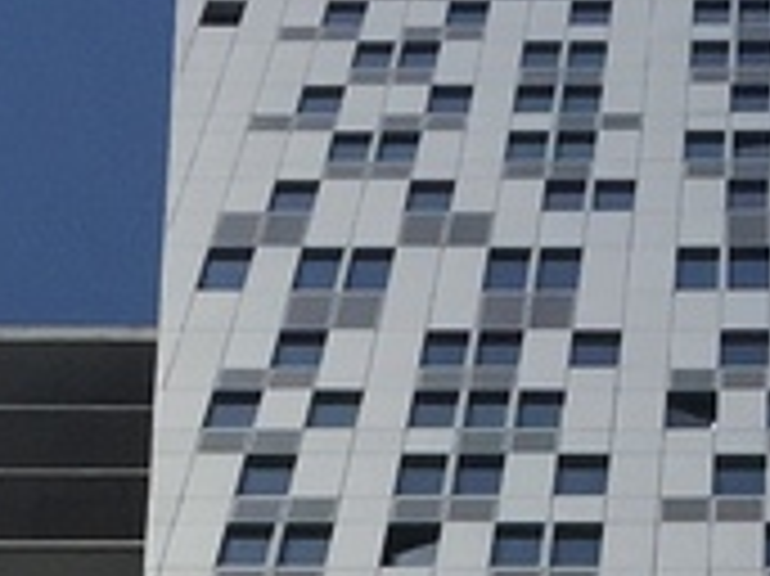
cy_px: 1998
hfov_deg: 8.8
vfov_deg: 5.9
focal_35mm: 226
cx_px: 565
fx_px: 5024
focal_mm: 4.15
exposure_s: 1/7937
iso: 32
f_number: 2.2
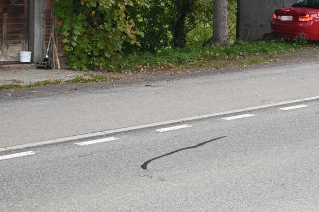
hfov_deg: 20.6
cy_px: 58
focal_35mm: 97
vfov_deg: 14.0
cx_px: 286
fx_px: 859
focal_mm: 50
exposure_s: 1/200
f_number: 6.3
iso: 800
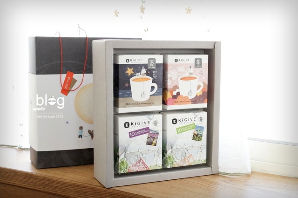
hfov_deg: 37.9
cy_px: 99
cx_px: 149
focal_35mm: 52
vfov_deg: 25.7
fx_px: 434
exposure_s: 1/60
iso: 1600
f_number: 5
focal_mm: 35
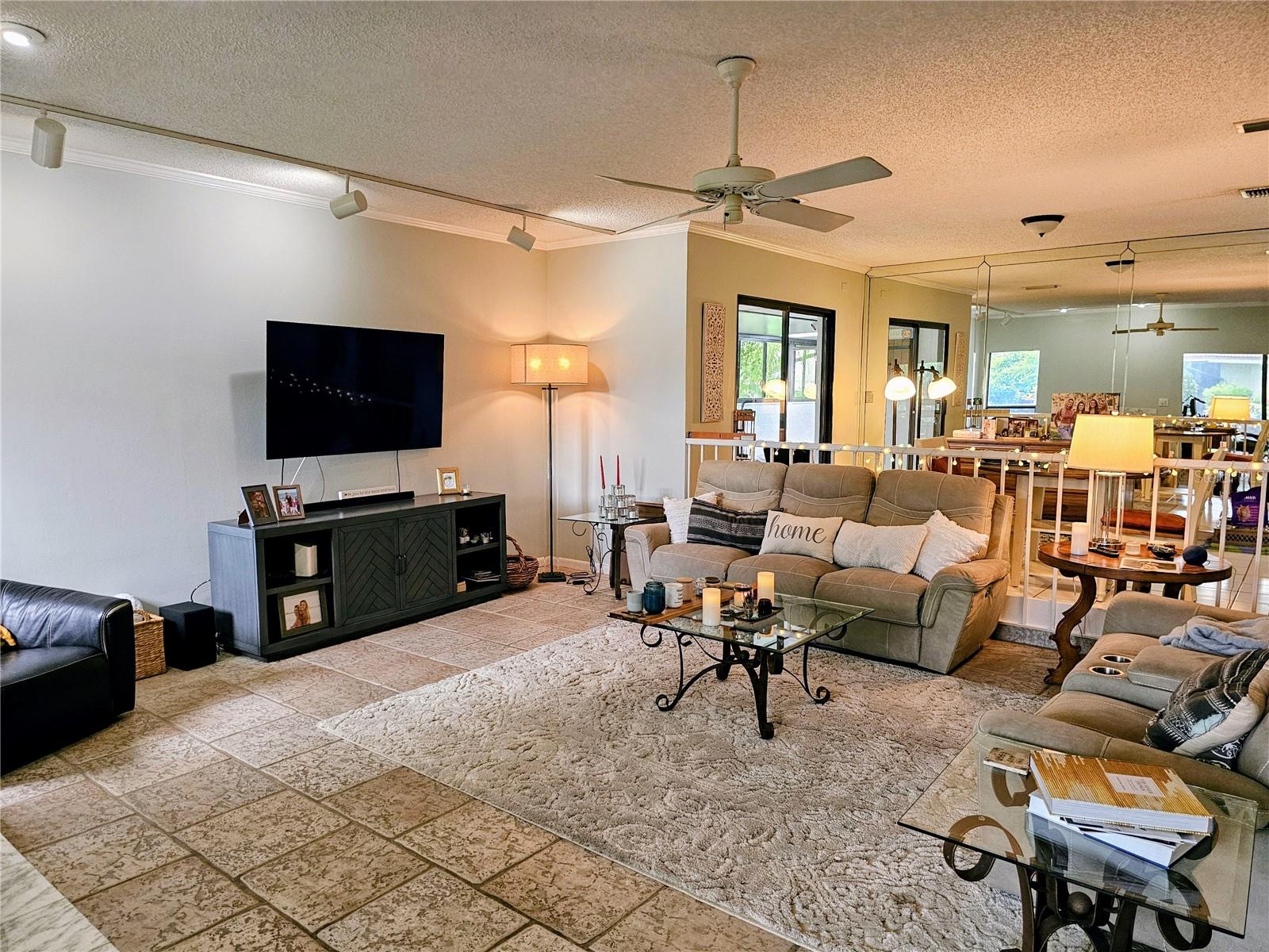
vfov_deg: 58.9
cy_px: 476
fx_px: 843
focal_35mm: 23
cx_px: 634
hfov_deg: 73.9
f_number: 1.7
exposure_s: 1/120
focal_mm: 6.3
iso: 640
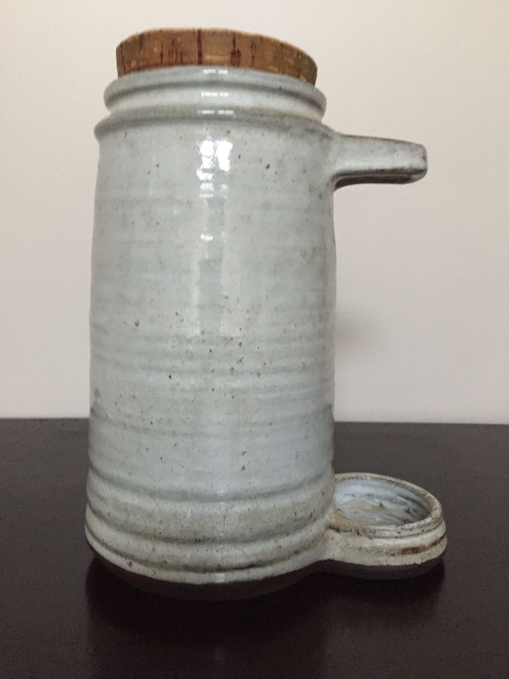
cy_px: 340
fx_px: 569
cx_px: 254
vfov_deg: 61.7
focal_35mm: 29
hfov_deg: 48.2
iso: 250
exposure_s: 1/25
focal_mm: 4.15
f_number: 2.2
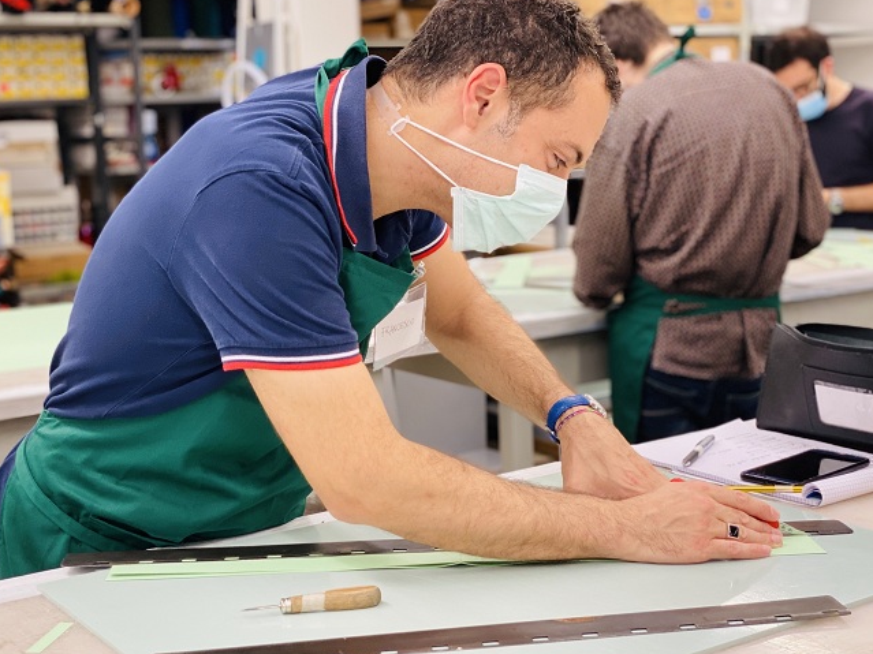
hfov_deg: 33.8
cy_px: 316
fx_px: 1437
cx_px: 406
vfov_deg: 25.6
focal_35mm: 57
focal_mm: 6
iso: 100
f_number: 2
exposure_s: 1/100
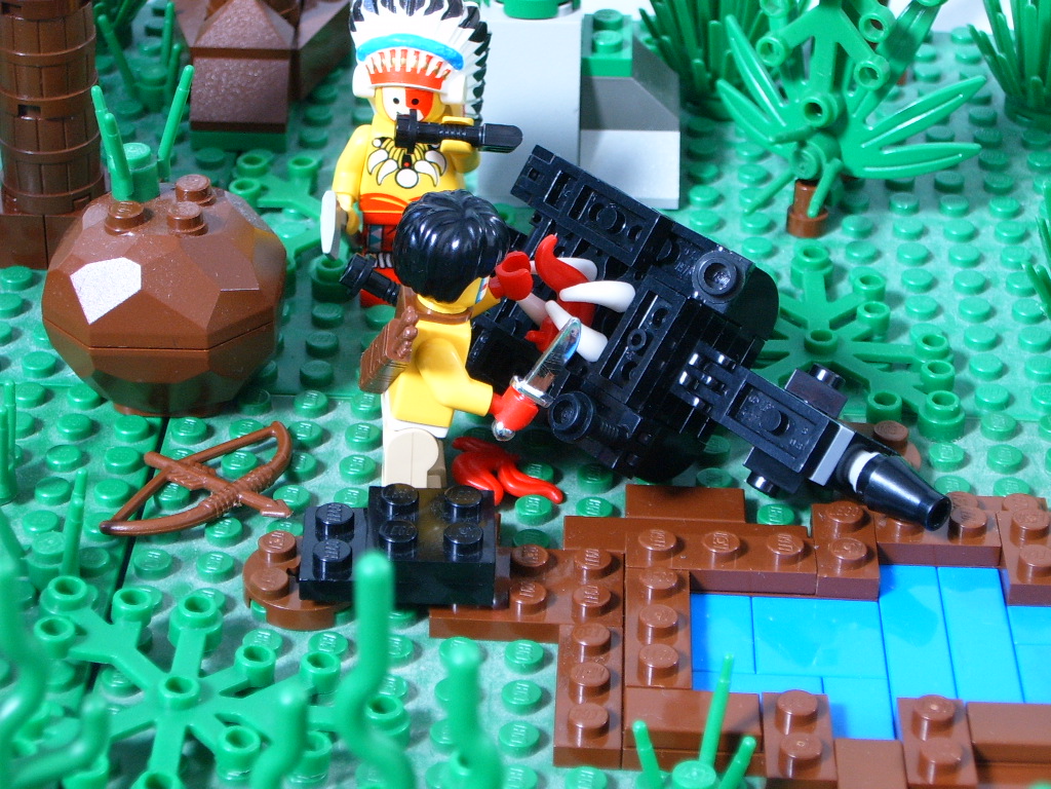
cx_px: 526
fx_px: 2733
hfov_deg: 21.8
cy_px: 394
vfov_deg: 16.4
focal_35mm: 90
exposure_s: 1/6
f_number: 4.3
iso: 141
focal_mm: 14
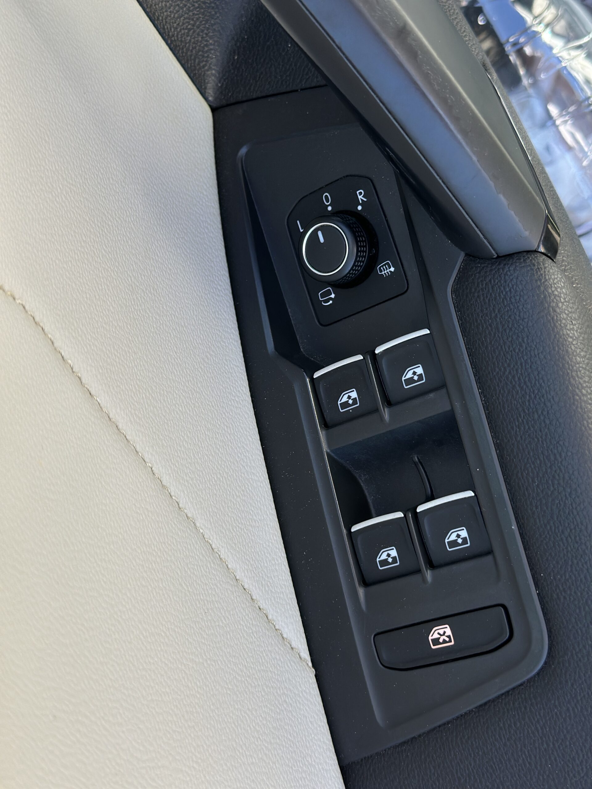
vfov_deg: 39.7
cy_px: 394
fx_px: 1095
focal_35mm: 48
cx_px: 296
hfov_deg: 30.3
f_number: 1.78
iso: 80
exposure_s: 1/580
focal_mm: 6.86
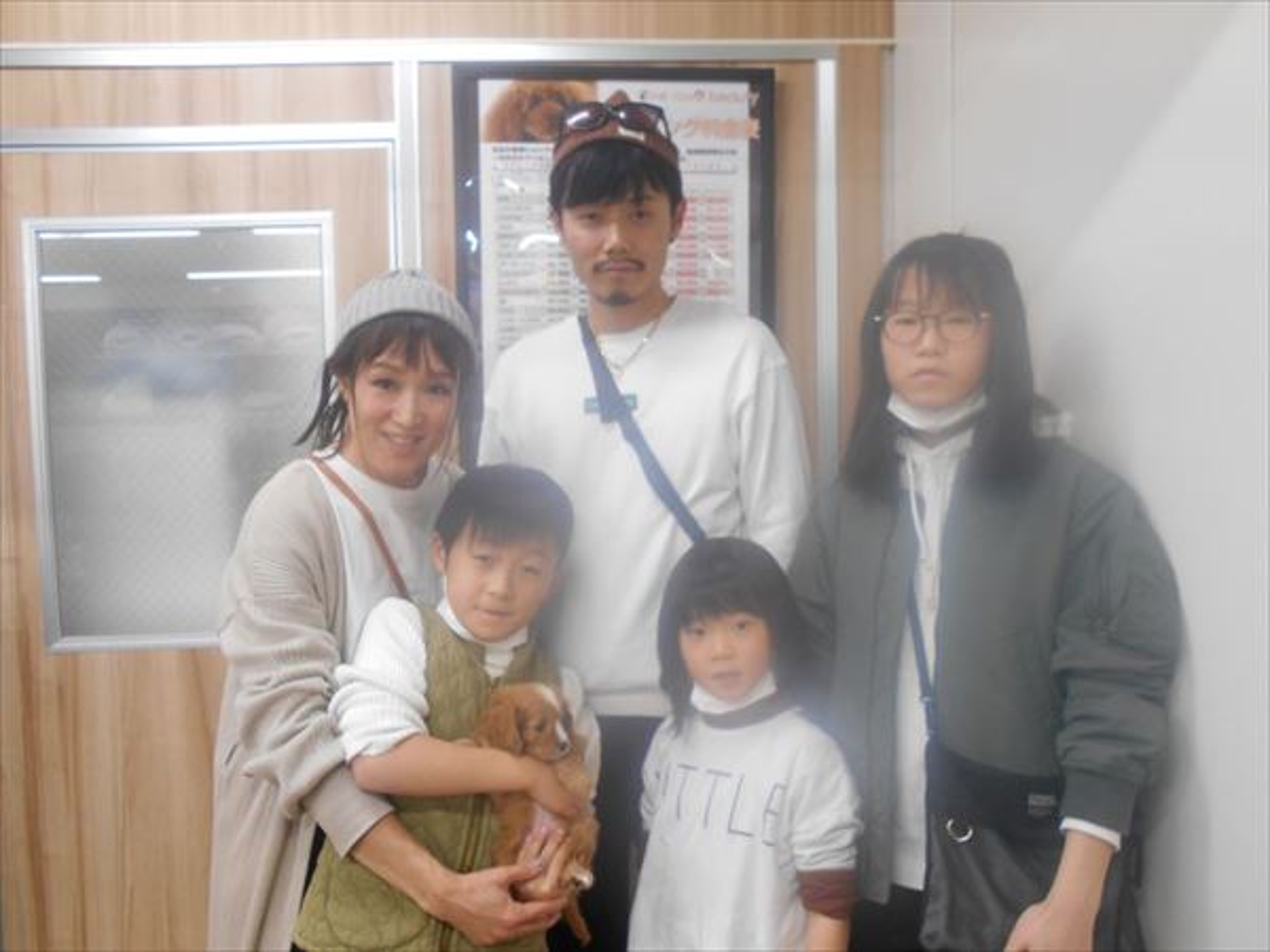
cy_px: 476
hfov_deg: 67.3
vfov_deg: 53.1
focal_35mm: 26
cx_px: 635
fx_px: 954
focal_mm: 4.6
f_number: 3.2
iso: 250
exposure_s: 1/30
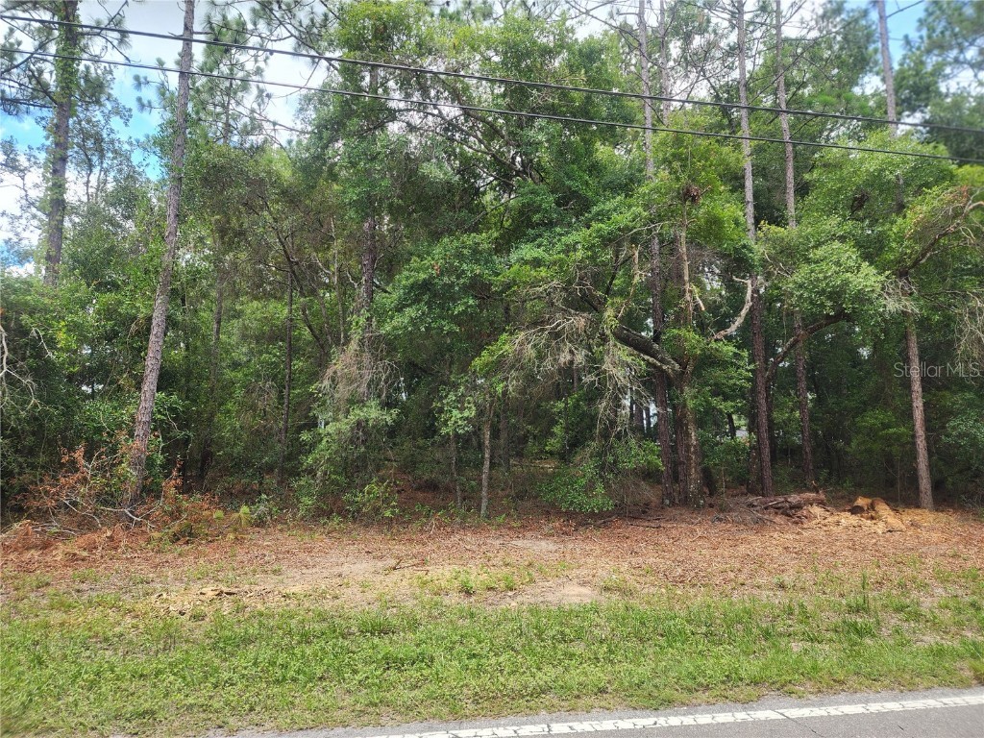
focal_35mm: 23
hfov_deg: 73.9
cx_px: 492
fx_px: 654
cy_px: 369
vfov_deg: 58.9
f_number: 1.8
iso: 12
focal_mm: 6.4
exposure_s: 1/239
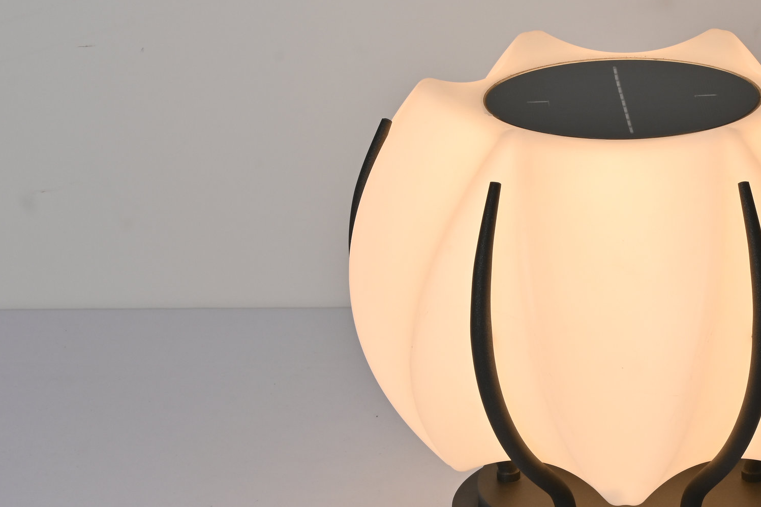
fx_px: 3951
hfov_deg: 11.0
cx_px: 624
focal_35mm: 187
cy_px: 287
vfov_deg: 7.3
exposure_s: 1
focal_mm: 67
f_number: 16
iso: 100
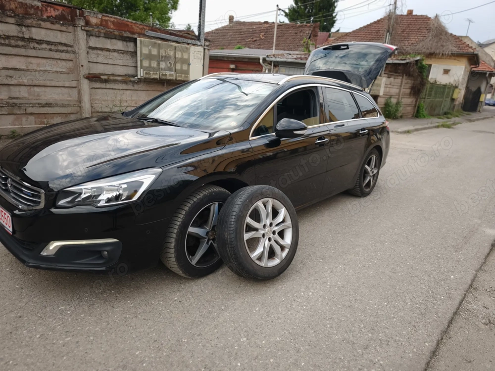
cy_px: 186
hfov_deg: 73.9
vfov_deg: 58.9
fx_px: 329
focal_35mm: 23
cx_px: 248
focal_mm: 6.57
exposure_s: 1/160
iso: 50
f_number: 1.6
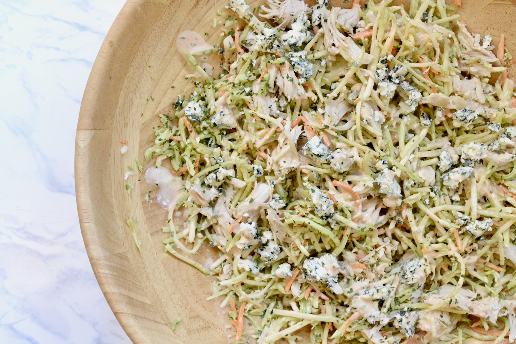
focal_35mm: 66
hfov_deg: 30.5
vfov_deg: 20.6
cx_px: 258
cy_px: 172
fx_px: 946
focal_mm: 44
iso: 6400
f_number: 10
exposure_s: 1/125
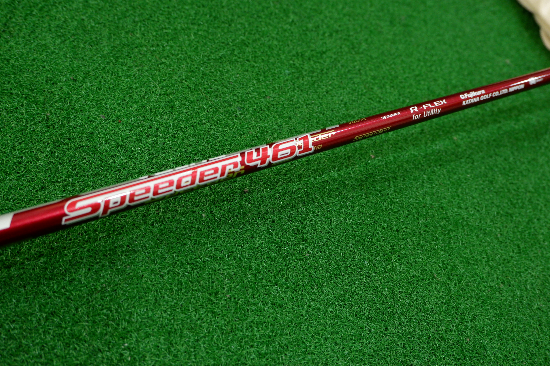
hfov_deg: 57.3
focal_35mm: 33
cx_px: 275
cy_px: 183
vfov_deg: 39.9
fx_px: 504
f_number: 4.2
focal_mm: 22.8
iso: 2000
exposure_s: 1/34
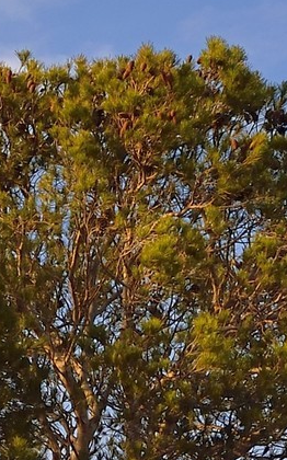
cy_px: 1136
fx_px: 5113
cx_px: 159
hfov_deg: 3.2
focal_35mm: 408
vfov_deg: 5.0
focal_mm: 70
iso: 200
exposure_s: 1/250
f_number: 10
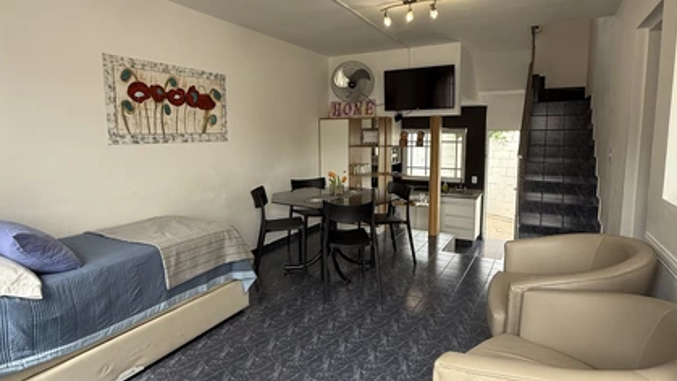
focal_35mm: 16
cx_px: 333
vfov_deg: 67.0
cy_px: 176
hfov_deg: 99.3
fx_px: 287
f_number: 2.2
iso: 64
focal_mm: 2.22
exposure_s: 1/100
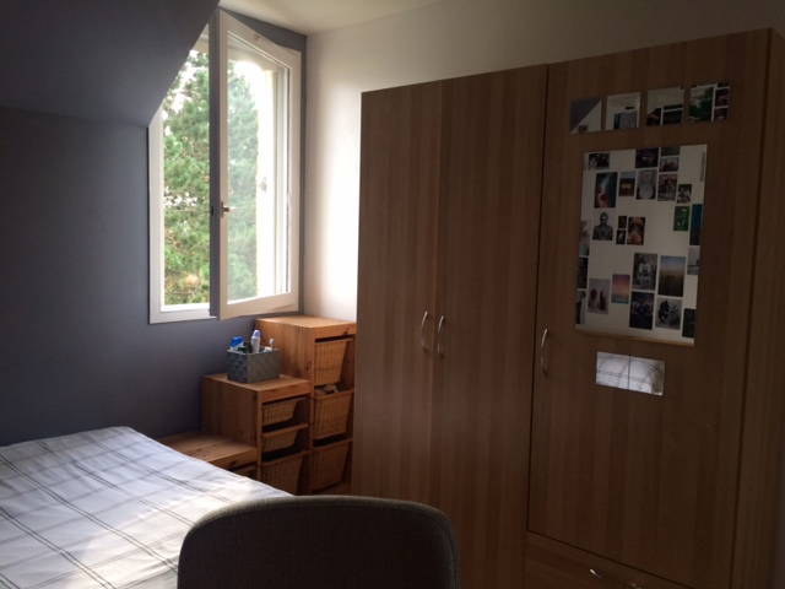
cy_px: 294
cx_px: 392
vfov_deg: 48.2
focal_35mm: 29
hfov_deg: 61.7
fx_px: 658
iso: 40
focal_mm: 4.15
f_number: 2.2
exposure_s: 1/33
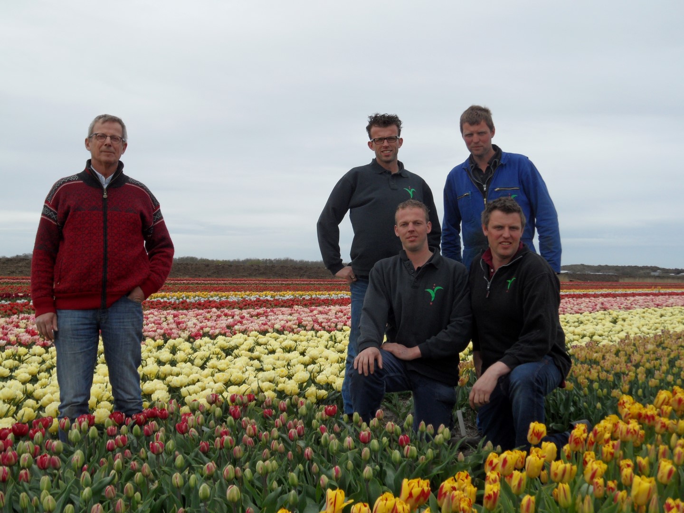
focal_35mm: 40
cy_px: 256
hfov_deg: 46.8
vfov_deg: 36.0
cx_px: 342
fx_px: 790
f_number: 3.6
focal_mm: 6.5
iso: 80
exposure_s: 1/750
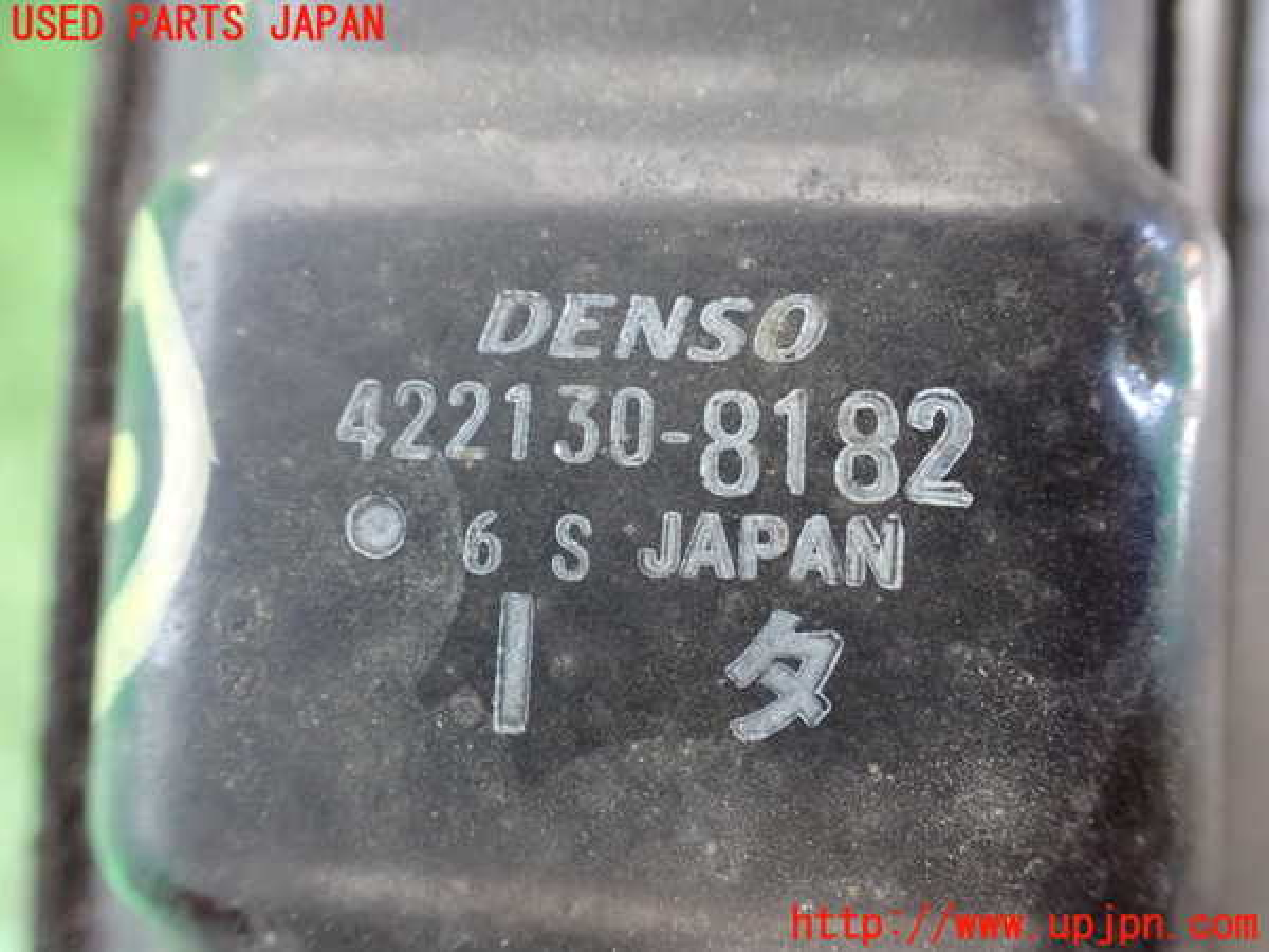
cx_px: 634
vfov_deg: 46.8
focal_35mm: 30
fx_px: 1100
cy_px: 476
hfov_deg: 60.0
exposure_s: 1/30
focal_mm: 5.4
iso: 1250
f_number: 2.3
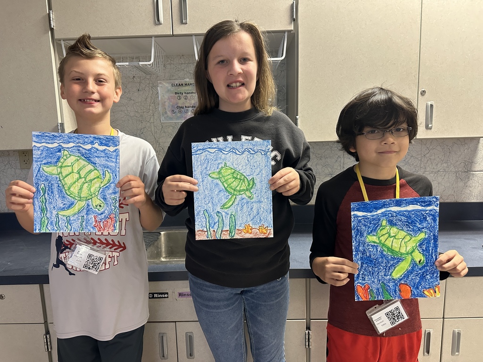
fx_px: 335
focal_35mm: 24
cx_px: 242
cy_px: 181
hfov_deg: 71.6
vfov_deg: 56.8
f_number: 1.78
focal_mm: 6.86
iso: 500
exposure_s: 1/60
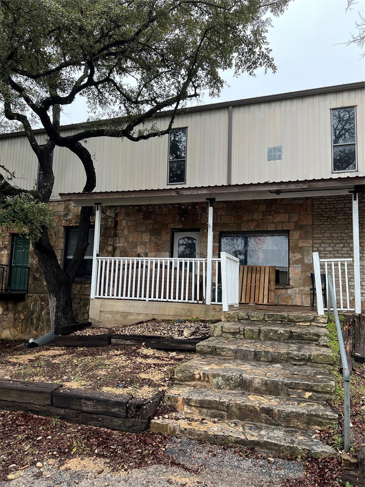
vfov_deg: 67.3
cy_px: 244
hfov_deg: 53.1
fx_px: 366
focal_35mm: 26
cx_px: 182
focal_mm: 5.7
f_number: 1.5
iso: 50
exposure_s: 1/121
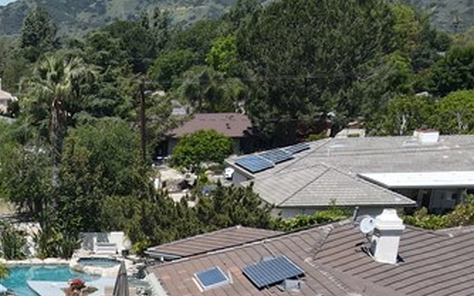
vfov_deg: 14.9
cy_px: 506
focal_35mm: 78
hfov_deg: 24.2
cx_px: -82
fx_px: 1008
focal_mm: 4.5
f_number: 2.8
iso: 100
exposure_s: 1/640
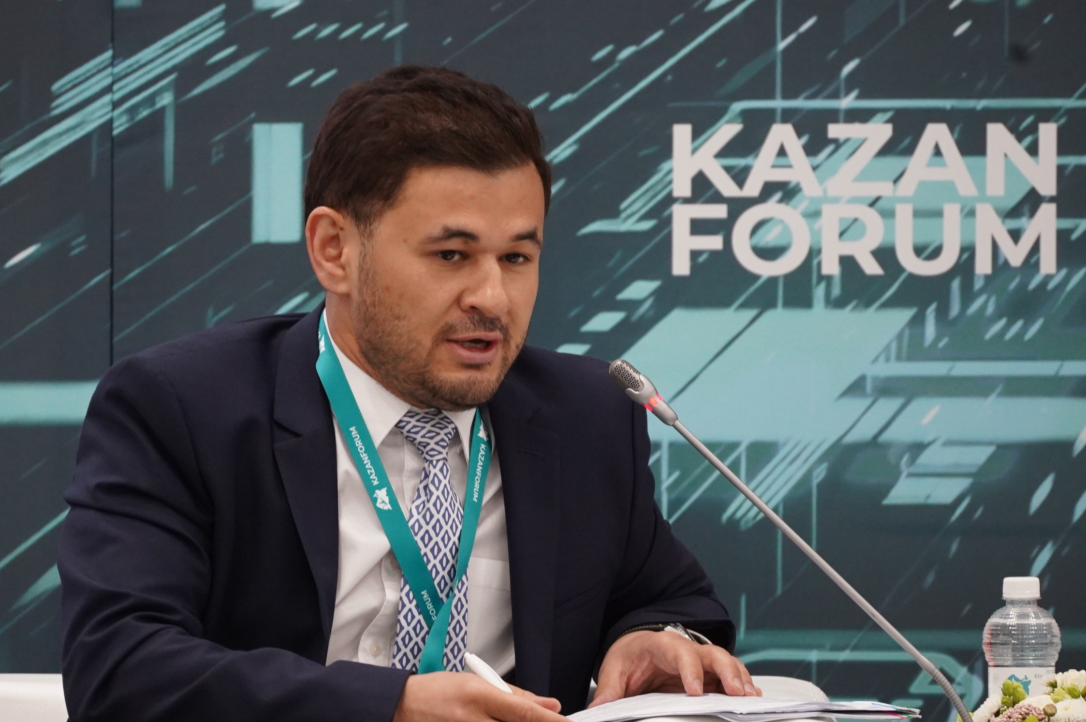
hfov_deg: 4.0
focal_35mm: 513
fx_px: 15461
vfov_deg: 2.7
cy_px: 391
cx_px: 473
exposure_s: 1/160
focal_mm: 300
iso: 3200
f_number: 6.3
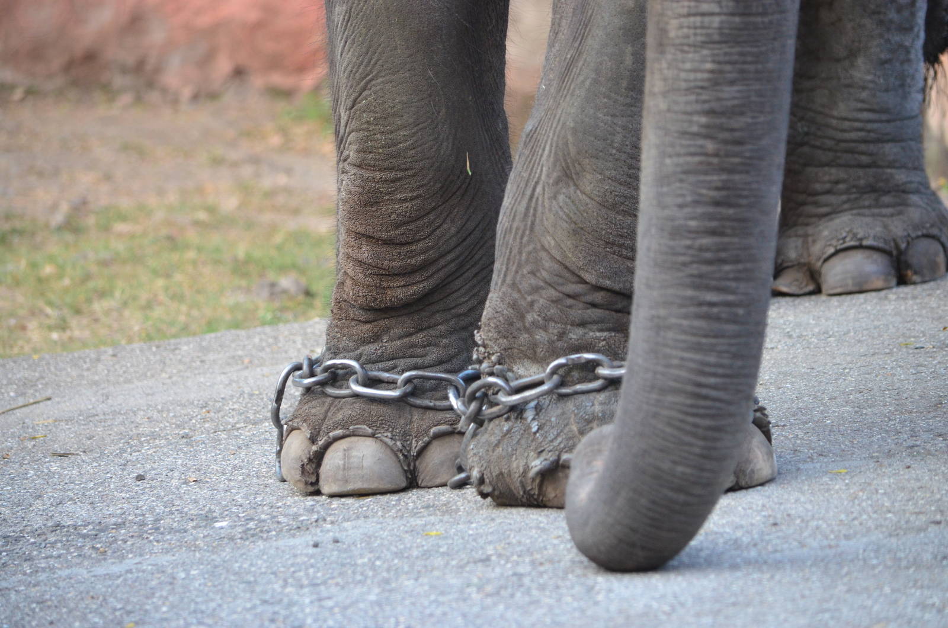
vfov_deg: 6.8
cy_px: 314
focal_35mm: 202
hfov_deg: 10.2
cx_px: 474
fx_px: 5322
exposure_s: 1/160
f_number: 4.8
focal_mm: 135
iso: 1250
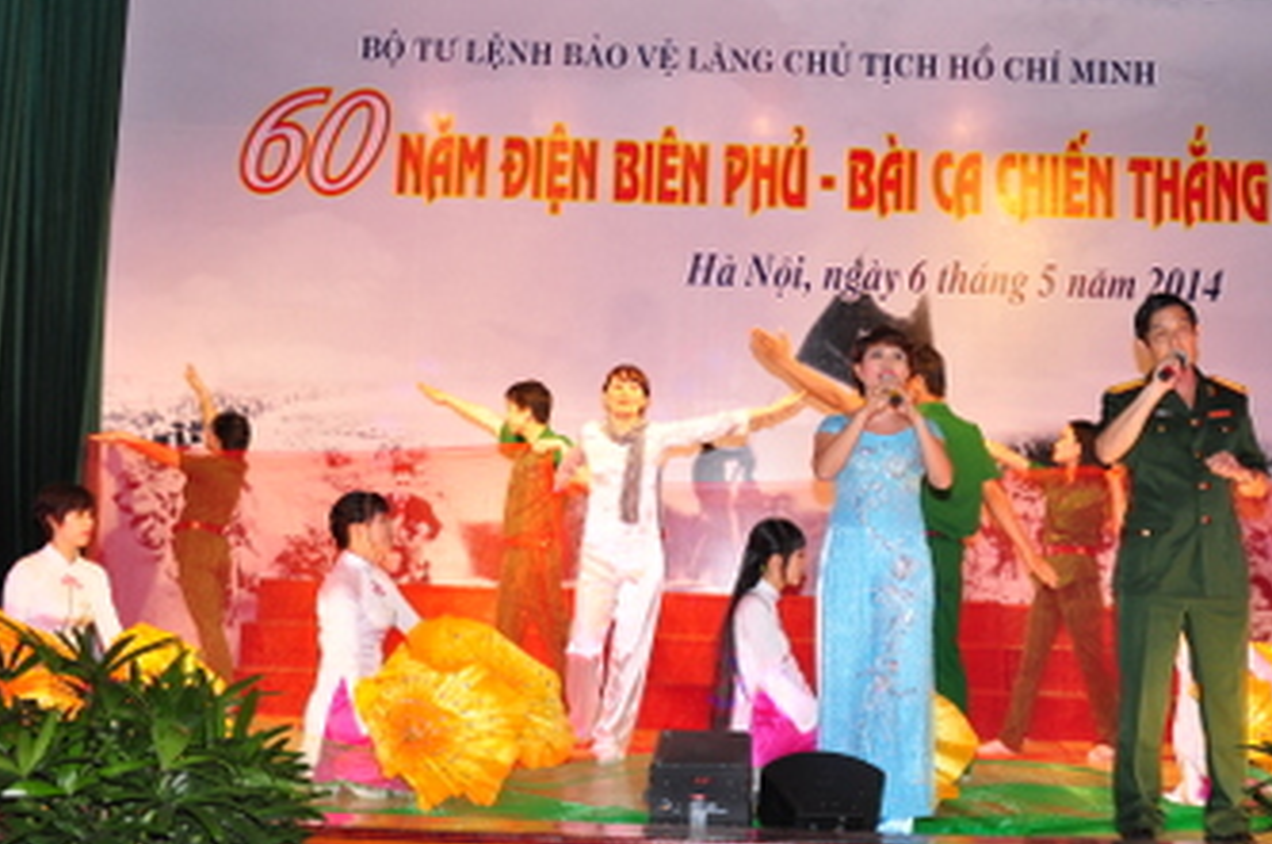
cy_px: 386
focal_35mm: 54
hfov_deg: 36.8
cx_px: 760
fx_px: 1905
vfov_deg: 25.0
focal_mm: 24
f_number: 5
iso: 400
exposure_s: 1/160
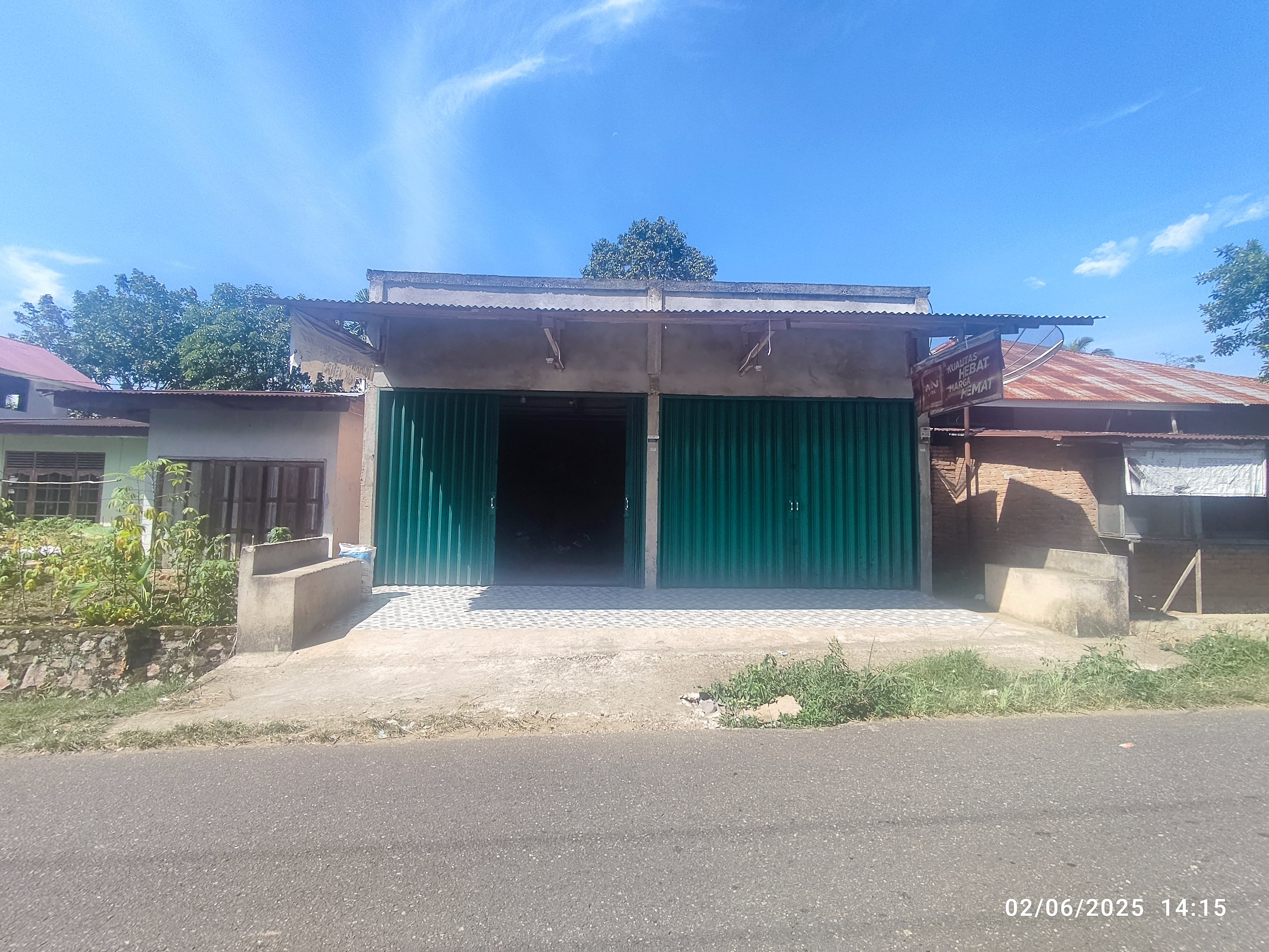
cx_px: 634
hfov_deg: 98.2
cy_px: 476
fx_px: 550
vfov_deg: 81.7
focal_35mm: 15
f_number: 2.2
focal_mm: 1.6
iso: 50
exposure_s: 1/685
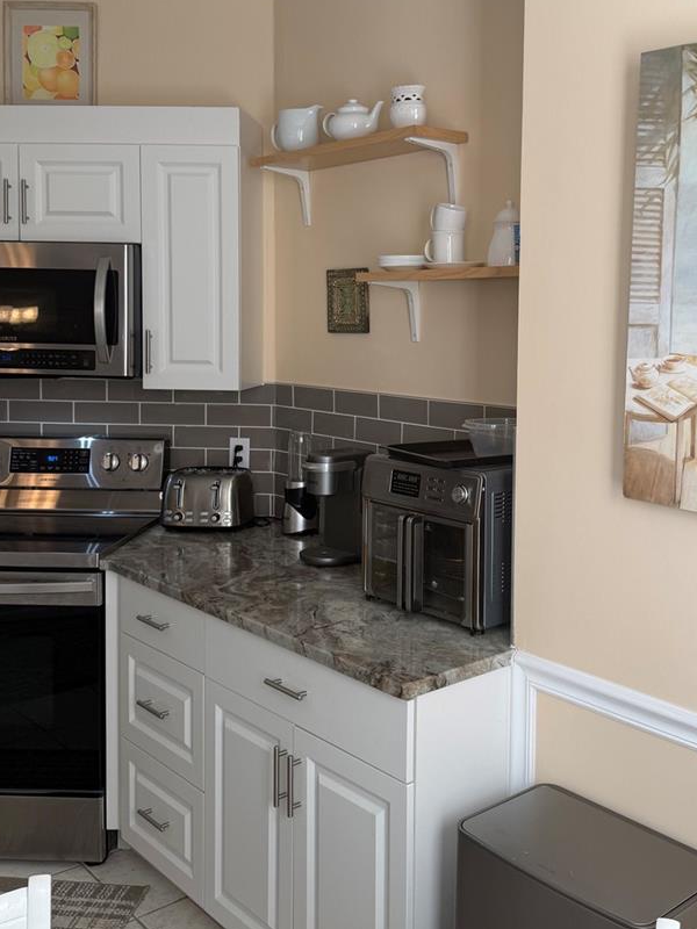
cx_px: 430
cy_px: 388
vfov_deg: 51.1
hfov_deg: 39.4
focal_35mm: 36
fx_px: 966
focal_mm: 6.76
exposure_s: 1/120
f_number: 1.78
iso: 50
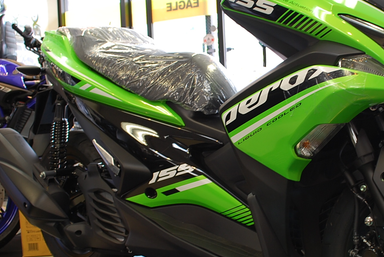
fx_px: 587
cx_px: 264
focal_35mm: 55
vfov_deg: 24.7
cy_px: 132
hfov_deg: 35.7
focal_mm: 18
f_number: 5.6
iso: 100
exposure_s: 1/6
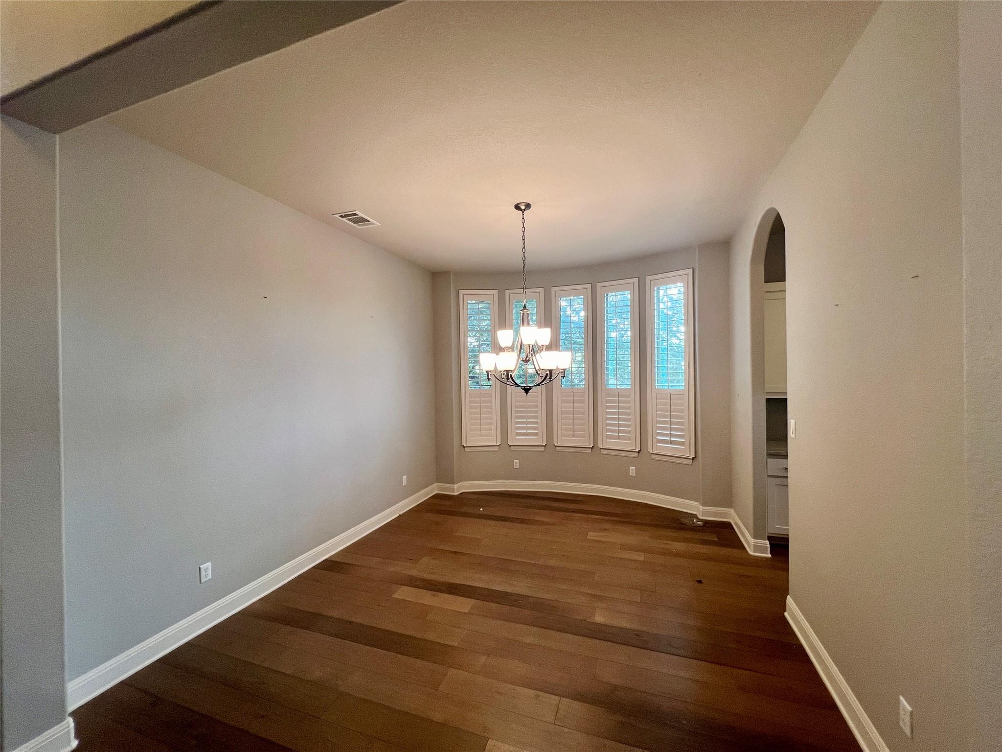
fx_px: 376
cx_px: 501
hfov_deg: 106.2
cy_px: 376
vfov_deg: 89.9
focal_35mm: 13
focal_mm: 1.57
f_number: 1.8
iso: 160
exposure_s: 1/120
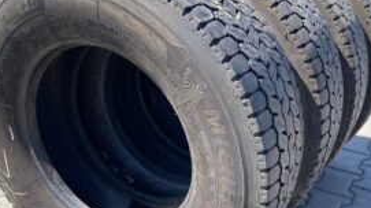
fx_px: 442
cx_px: 199
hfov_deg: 45.5
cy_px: 127
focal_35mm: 45
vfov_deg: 26.4
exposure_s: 1/890
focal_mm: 4.25
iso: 32
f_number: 1.8
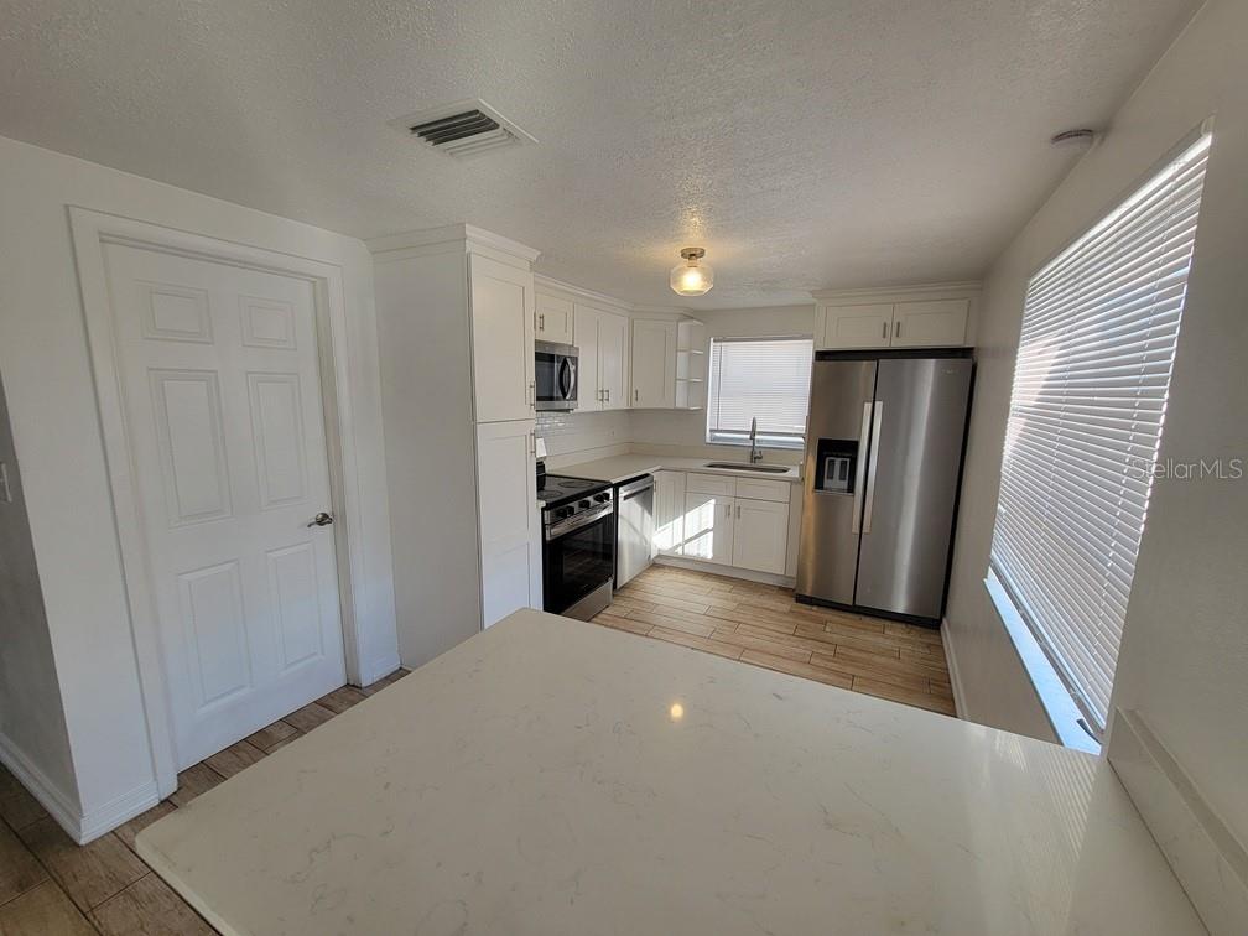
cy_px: 468
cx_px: 624
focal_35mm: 13
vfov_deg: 89.9
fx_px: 469
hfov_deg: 106.2
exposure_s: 1/120
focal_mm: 2.2
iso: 100
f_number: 2.2
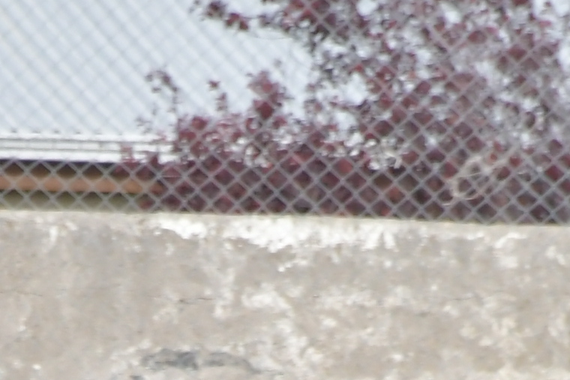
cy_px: 715
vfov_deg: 0.6
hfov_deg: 0.8
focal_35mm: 2474
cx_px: 150
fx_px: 39153
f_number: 10
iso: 800
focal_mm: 300
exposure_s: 1/400
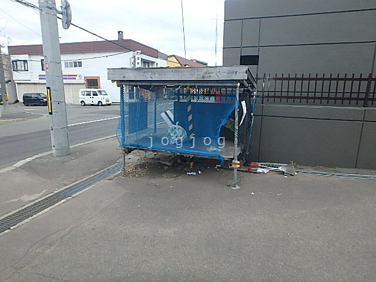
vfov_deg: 63.4
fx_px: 228
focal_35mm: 21
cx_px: 188
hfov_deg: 79.0
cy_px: 141
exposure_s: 1/320
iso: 125
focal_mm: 3.7
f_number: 3.5
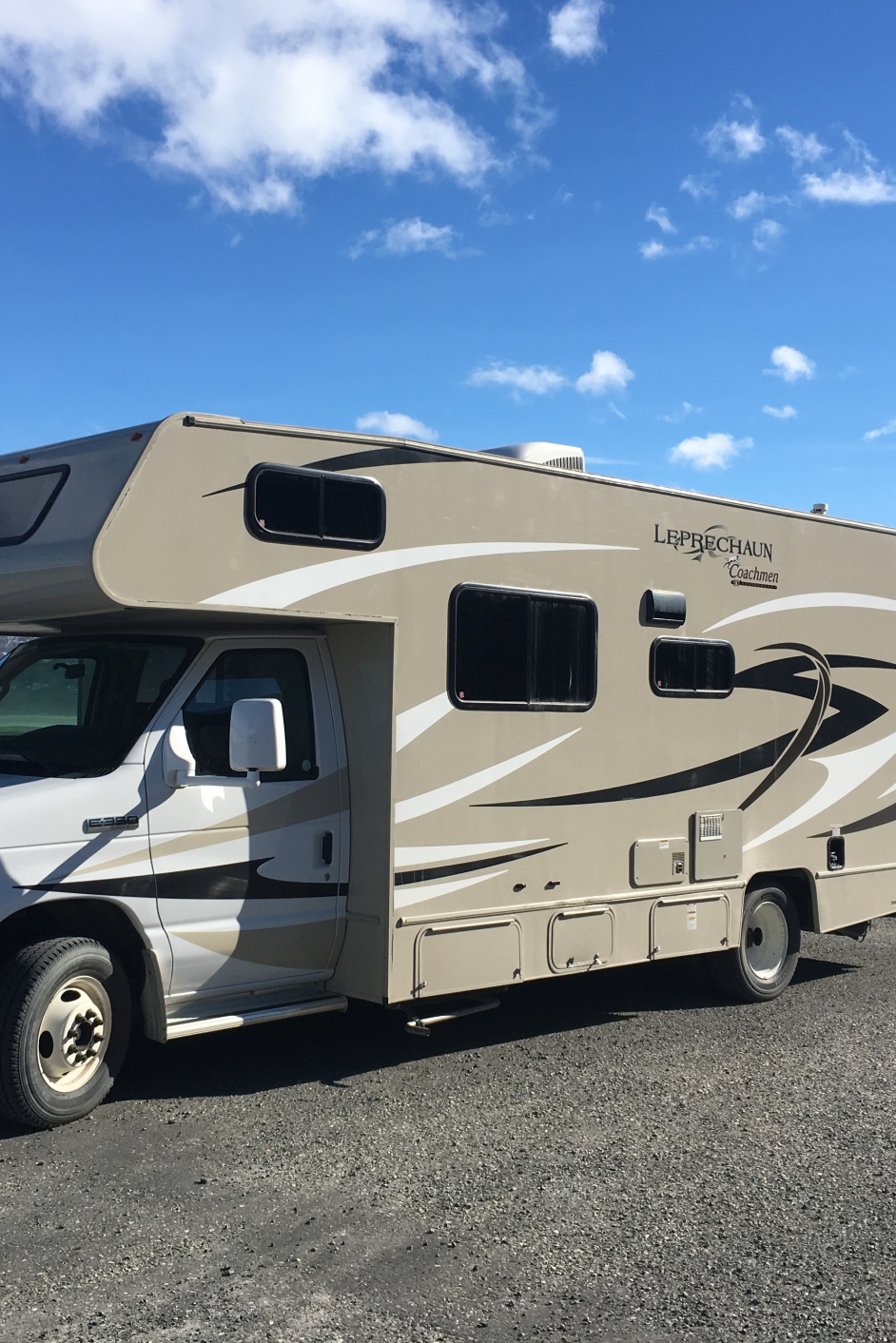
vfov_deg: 47.4
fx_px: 1530
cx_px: 395
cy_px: 665
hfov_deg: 32.6
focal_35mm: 41
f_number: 2.2
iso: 25
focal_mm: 4.15
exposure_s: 1/1923
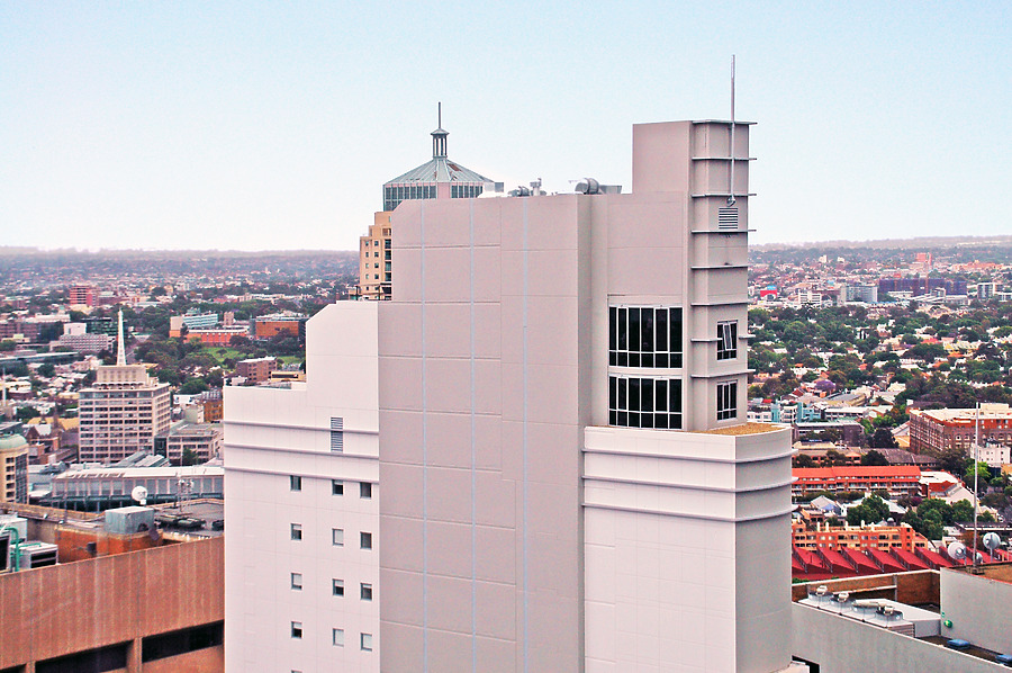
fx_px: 1769
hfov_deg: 31.9
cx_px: 506
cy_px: 336
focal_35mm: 63
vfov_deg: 21.5
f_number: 7.1
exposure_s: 1/200
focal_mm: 42
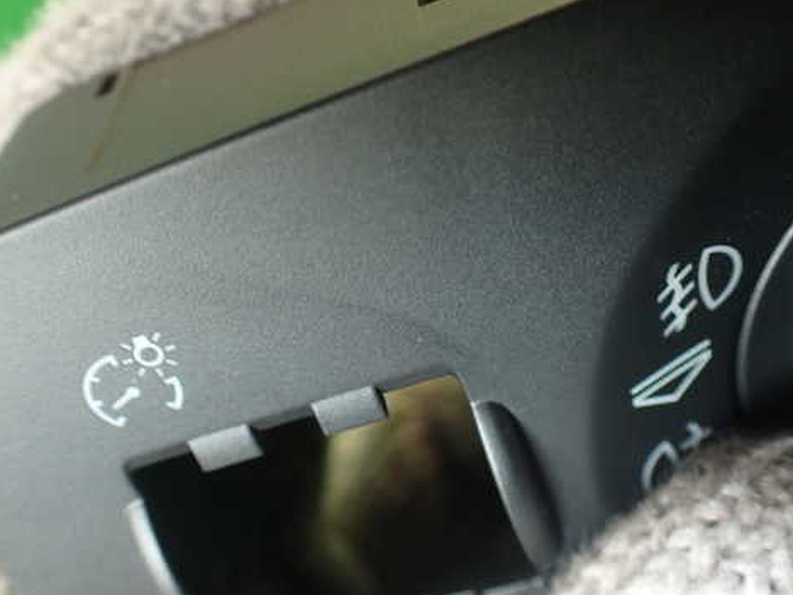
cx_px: 341
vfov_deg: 35.1
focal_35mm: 41
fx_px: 939
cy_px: 307
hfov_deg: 45.7
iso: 200
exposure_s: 1/30
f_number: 2.4
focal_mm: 5.79
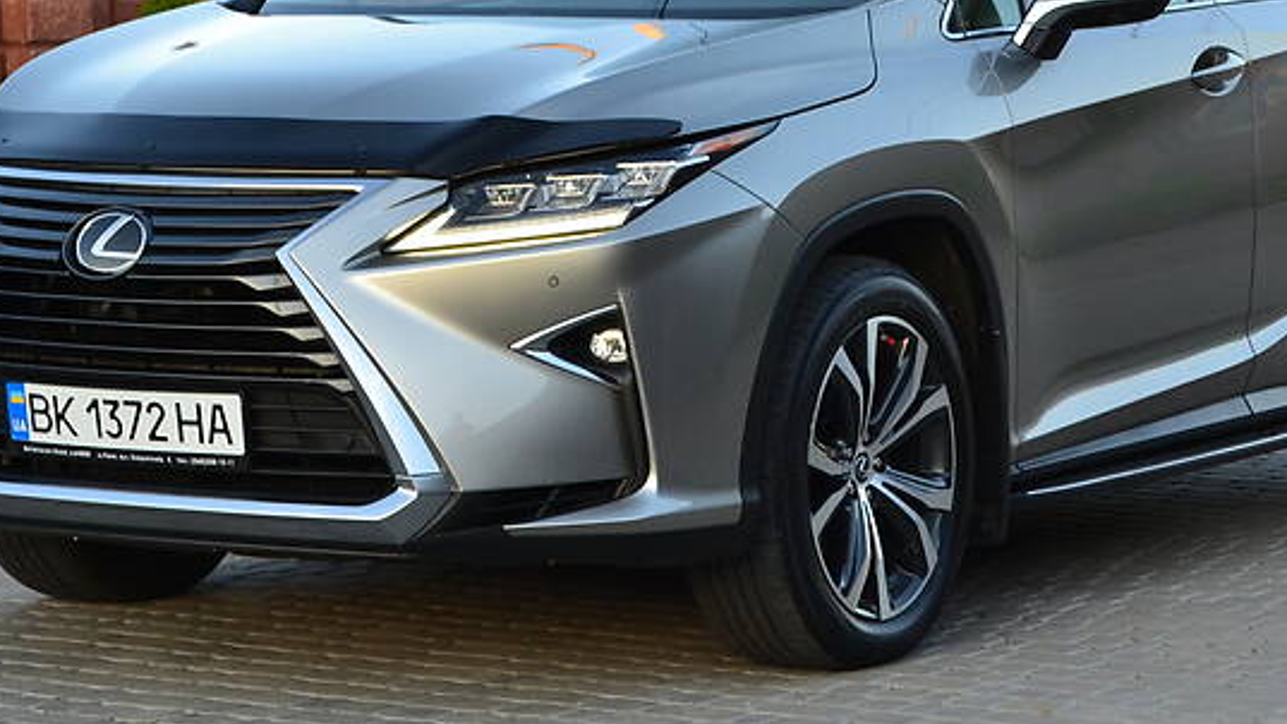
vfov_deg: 9.4
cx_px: 693
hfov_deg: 16.7
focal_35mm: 129
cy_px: 179
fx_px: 4395
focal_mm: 55
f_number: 8
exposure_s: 1/60
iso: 500
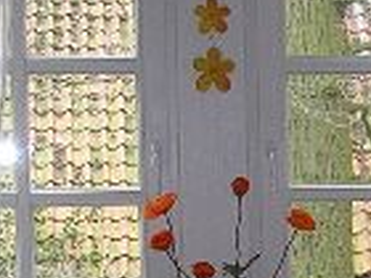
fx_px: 1972
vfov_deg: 7.8
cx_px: 742
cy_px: 507
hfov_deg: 10.0
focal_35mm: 184
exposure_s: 1/60.1
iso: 50
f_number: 2.8
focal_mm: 5.8
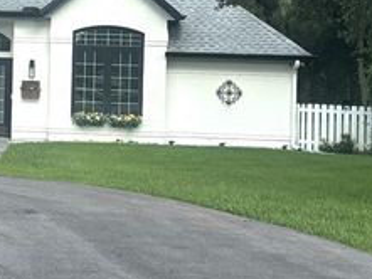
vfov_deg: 13.3
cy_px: 39
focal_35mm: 111
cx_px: -20
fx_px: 1194
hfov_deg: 17.2
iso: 50
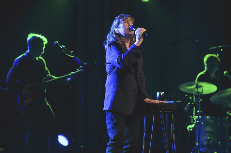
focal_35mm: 128
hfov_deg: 16.1
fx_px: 817
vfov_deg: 10.7
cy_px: 76
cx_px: 116
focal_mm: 85
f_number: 2.8
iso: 1250
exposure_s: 1/125
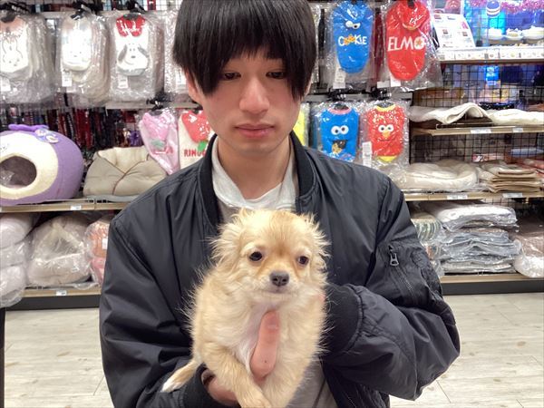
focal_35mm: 31
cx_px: 272
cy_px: 204
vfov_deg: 45.4
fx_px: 487
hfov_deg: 58.4
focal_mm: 3.3
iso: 125
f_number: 2.4
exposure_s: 1/50
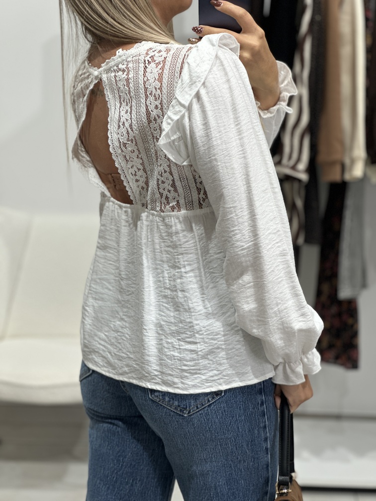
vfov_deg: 25.3
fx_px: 1115
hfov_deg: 19.1
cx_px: 188
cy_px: 250
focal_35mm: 77
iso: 80
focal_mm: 9
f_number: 2.8
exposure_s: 1/100
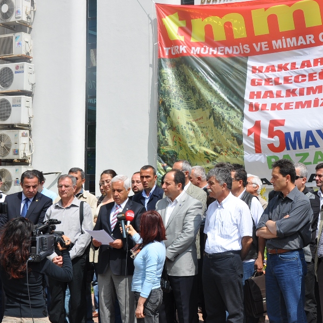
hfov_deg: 26.7
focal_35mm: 64
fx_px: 676
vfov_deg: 26.9
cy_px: 164
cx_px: 221
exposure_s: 1/400
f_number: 10
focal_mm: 28
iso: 200
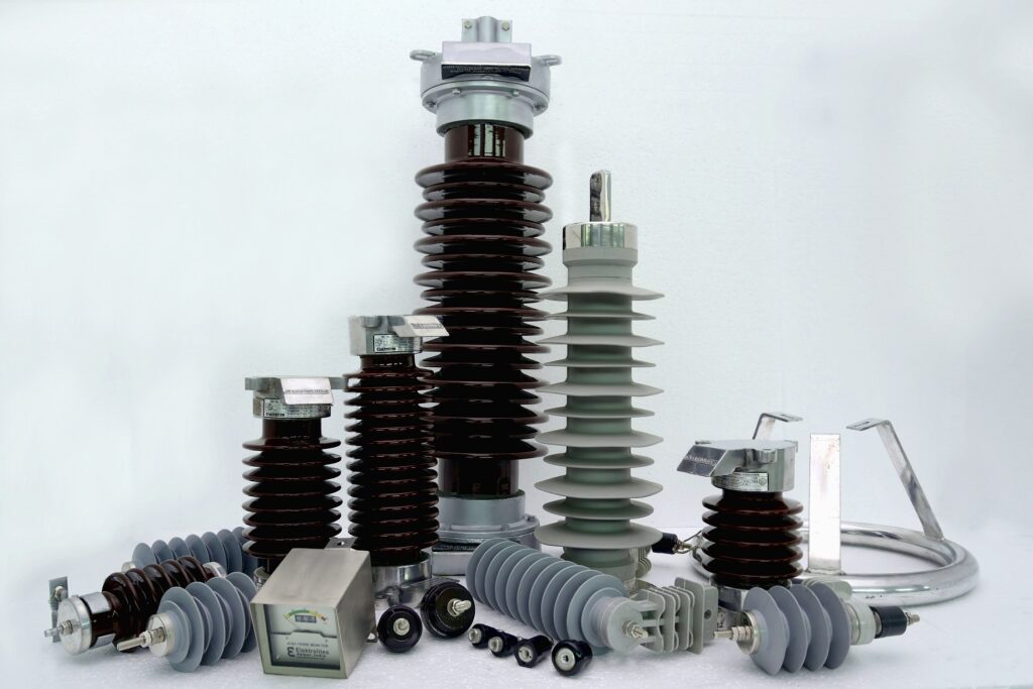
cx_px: 516
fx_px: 832
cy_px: 344
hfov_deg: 63.7
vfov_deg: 45.0
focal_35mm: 29
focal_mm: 29
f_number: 8
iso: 500
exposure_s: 1/50
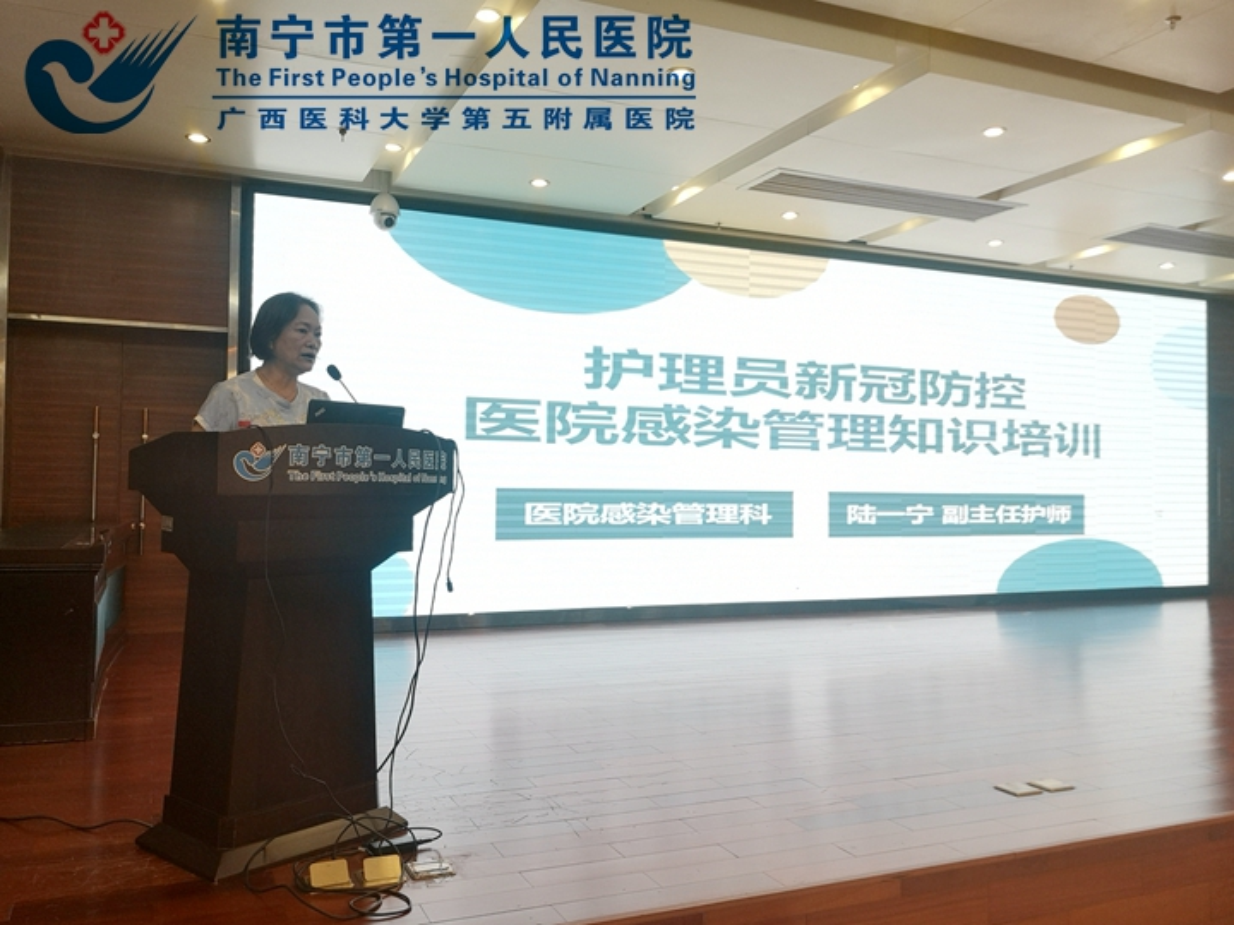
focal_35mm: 27
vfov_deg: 51.4
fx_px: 963
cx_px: 617
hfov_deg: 65.3
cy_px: 462
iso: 50
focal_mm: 3.95
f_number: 1.8
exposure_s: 1/50
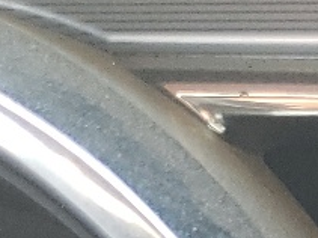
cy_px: 597
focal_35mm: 197
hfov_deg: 9.5
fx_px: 1809
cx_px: 616
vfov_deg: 7.0
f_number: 1.5
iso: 144
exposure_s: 1/60.2
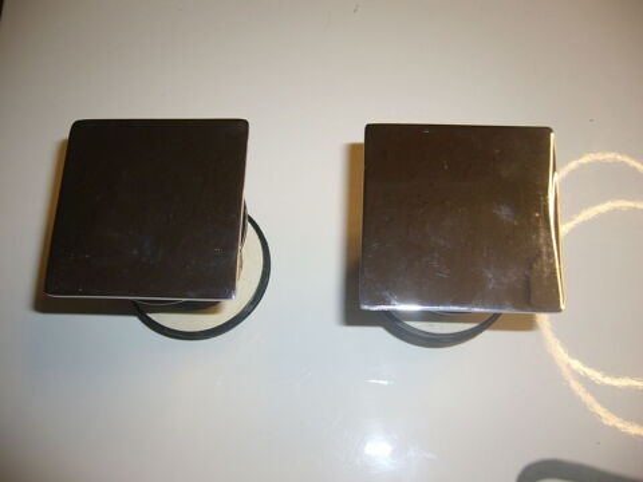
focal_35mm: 35
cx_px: 322
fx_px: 650
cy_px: 241
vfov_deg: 40.7
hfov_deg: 52.6
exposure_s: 1/60
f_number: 2.8
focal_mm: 5.8
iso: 80
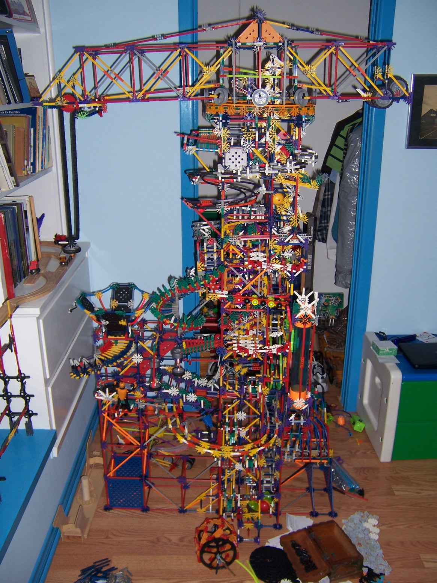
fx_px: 555
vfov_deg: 55.4
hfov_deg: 42.9
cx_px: 218
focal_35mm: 33
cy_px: 292
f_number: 2.8
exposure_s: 1/60
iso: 80
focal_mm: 5.5
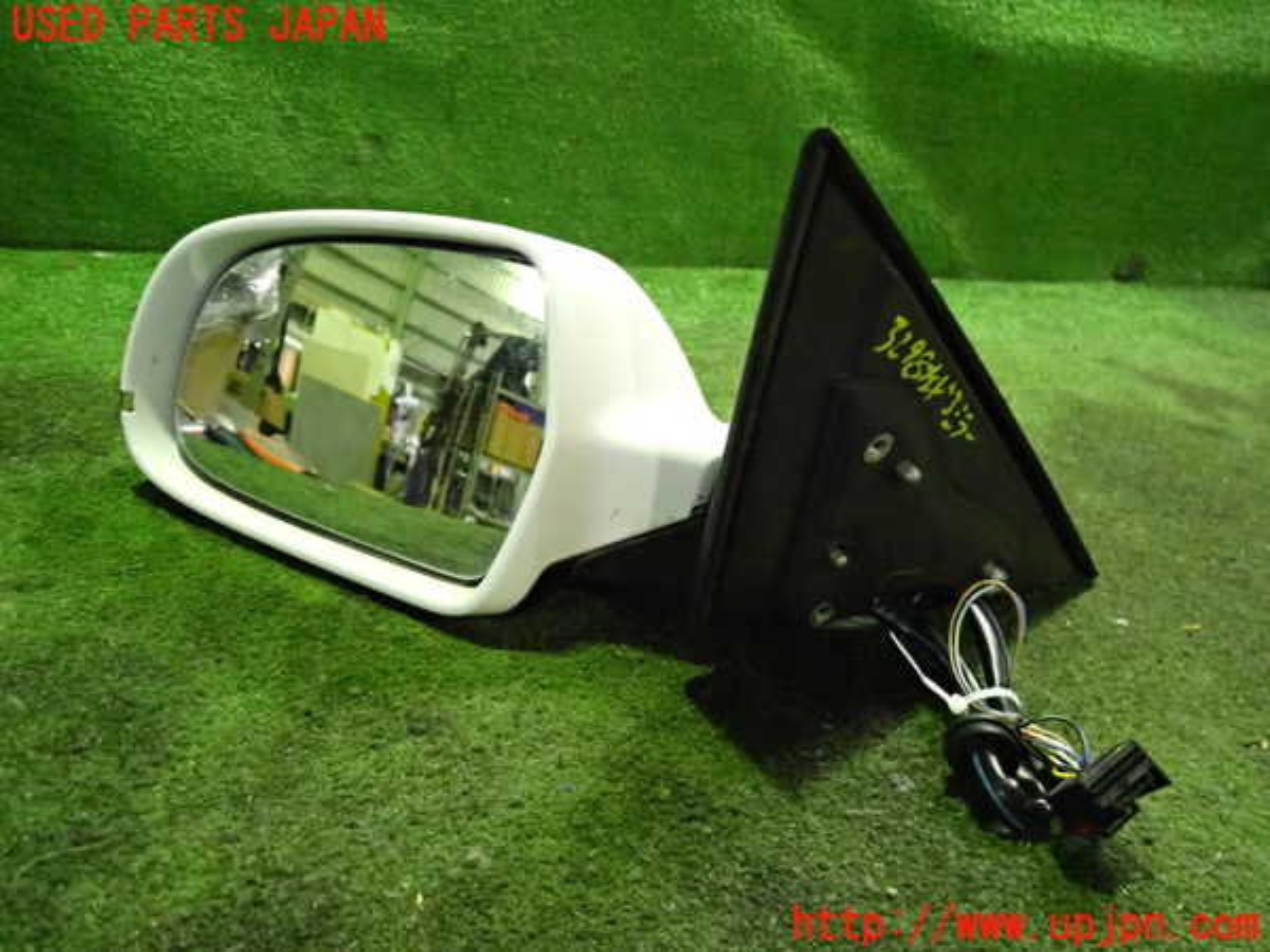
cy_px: 476
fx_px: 1101
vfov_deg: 46.8
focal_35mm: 30
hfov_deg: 60.0
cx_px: 635
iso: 3200
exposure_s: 1/80
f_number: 2.3
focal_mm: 5.4
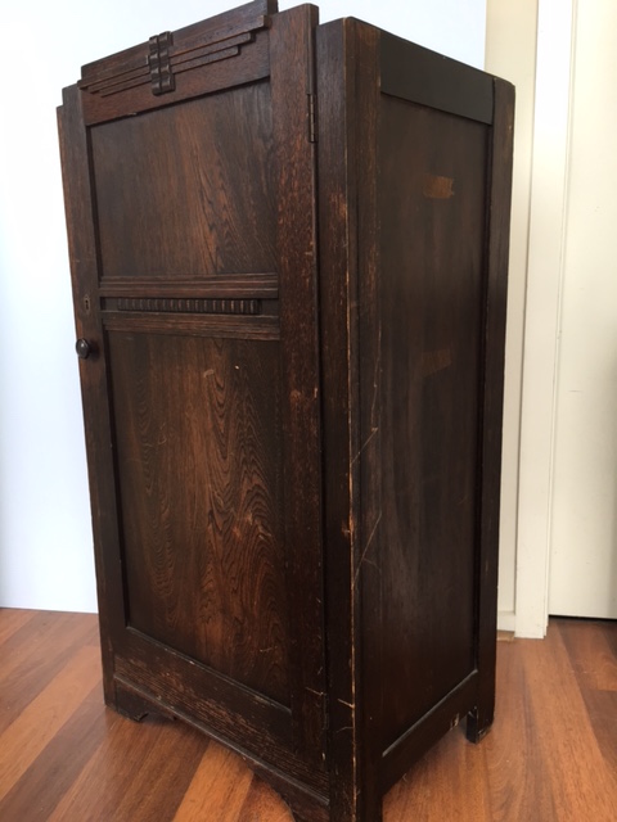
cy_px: 411
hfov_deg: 48.2
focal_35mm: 29
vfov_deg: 61.7
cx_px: 308
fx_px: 689
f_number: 2.2
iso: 40
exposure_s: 1/100
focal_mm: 4.15
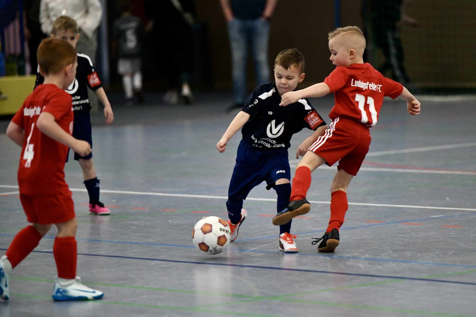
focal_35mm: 200
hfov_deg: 10.3
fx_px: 2644
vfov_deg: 6.9
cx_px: 238
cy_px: 158
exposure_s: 1/1600
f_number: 2.8
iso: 8000
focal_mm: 200
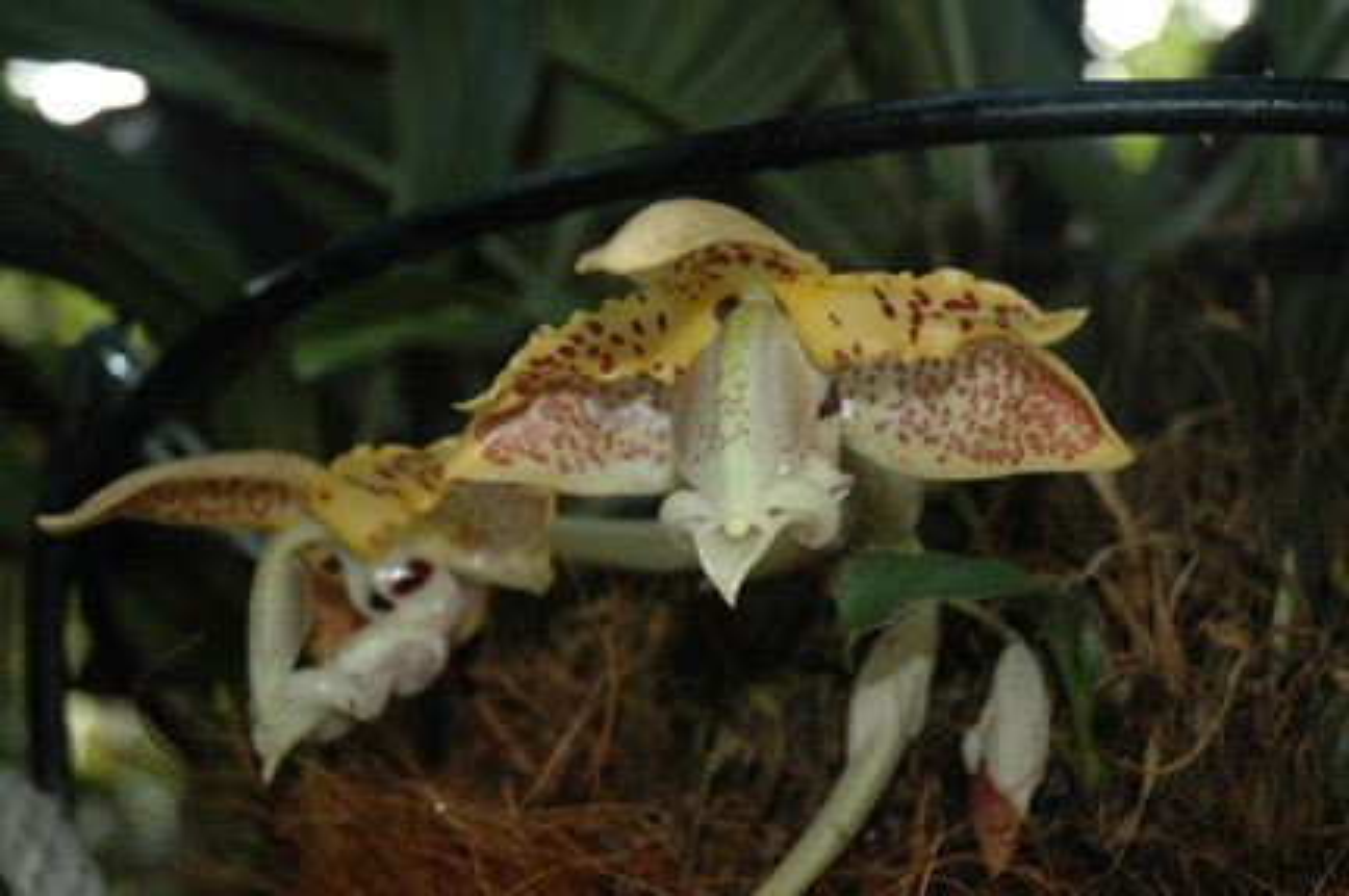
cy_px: 448
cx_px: 674
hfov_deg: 30.5
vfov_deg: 20.6
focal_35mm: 66
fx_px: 2470
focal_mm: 44
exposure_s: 1/60
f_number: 4.5
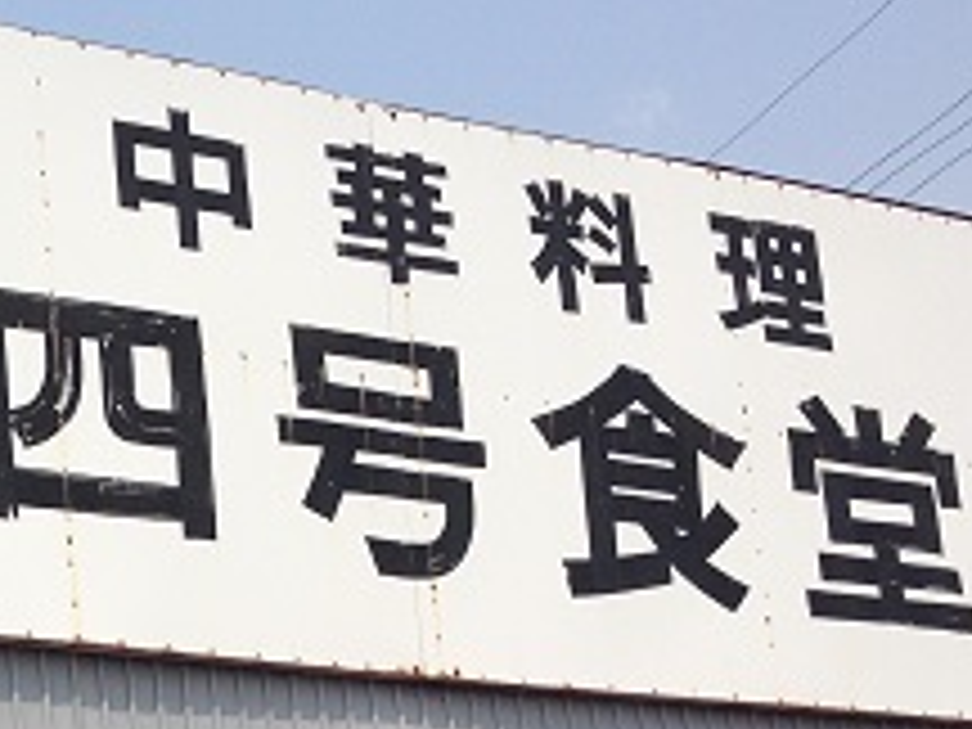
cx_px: -63
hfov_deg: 20.8
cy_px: 835
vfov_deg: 15.9
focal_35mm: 90
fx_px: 2527
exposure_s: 1/2088
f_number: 2.4
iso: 50
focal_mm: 4.12
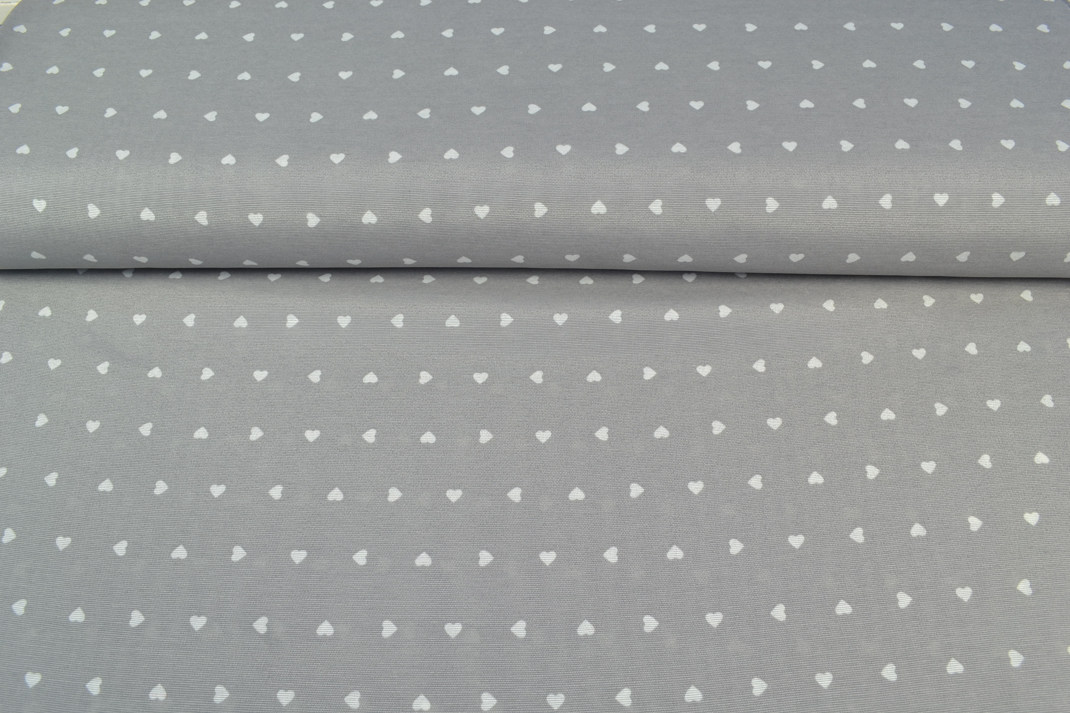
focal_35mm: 30
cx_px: 535
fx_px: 892
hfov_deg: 61.9
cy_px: 356
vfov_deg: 43.6
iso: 100
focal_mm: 20
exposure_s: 1/10
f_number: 9
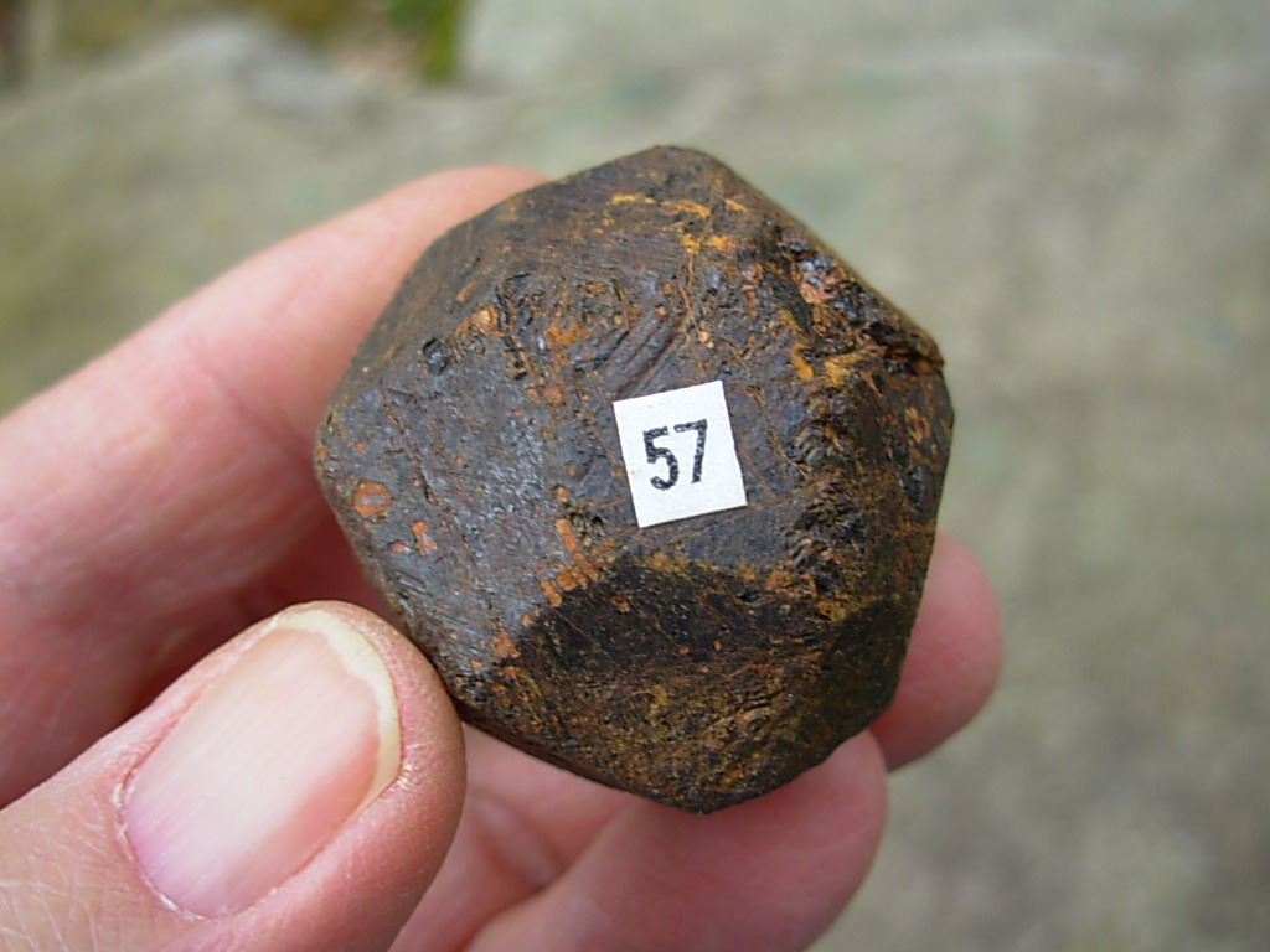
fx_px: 1394
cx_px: 635
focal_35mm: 38
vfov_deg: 37.7
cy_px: 476
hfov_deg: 49.0
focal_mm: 6.3
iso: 50
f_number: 2.9
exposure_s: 1/71.8
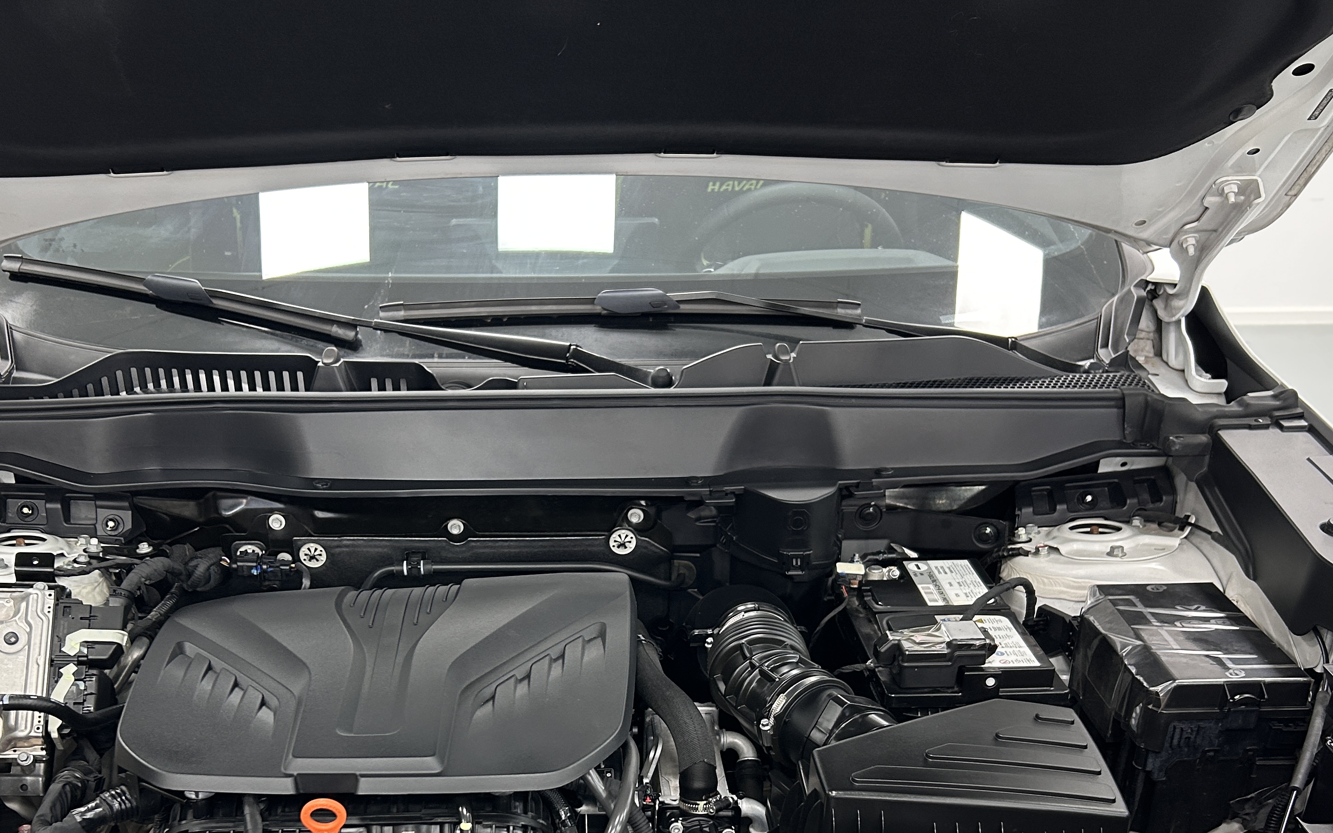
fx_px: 1381
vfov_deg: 32.6
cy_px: 676
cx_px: 572
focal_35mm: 38
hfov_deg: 51.4
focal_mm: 5.7
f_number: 1.5
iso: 160
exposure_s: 1/50
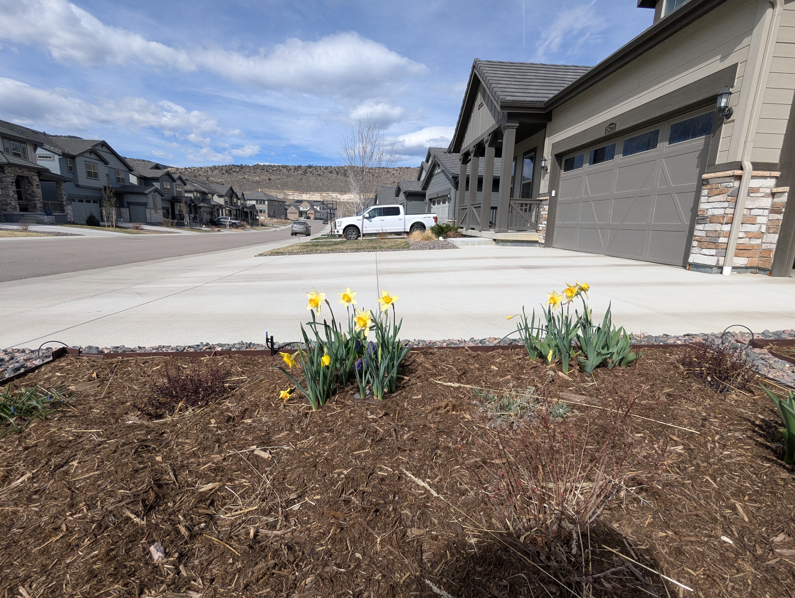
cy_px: 299
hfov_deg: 94.4
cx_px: 398
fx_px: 368
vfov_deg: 78.2
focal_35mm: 16
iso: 57
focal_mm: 2.35
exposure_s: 1/2020
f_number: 2.2
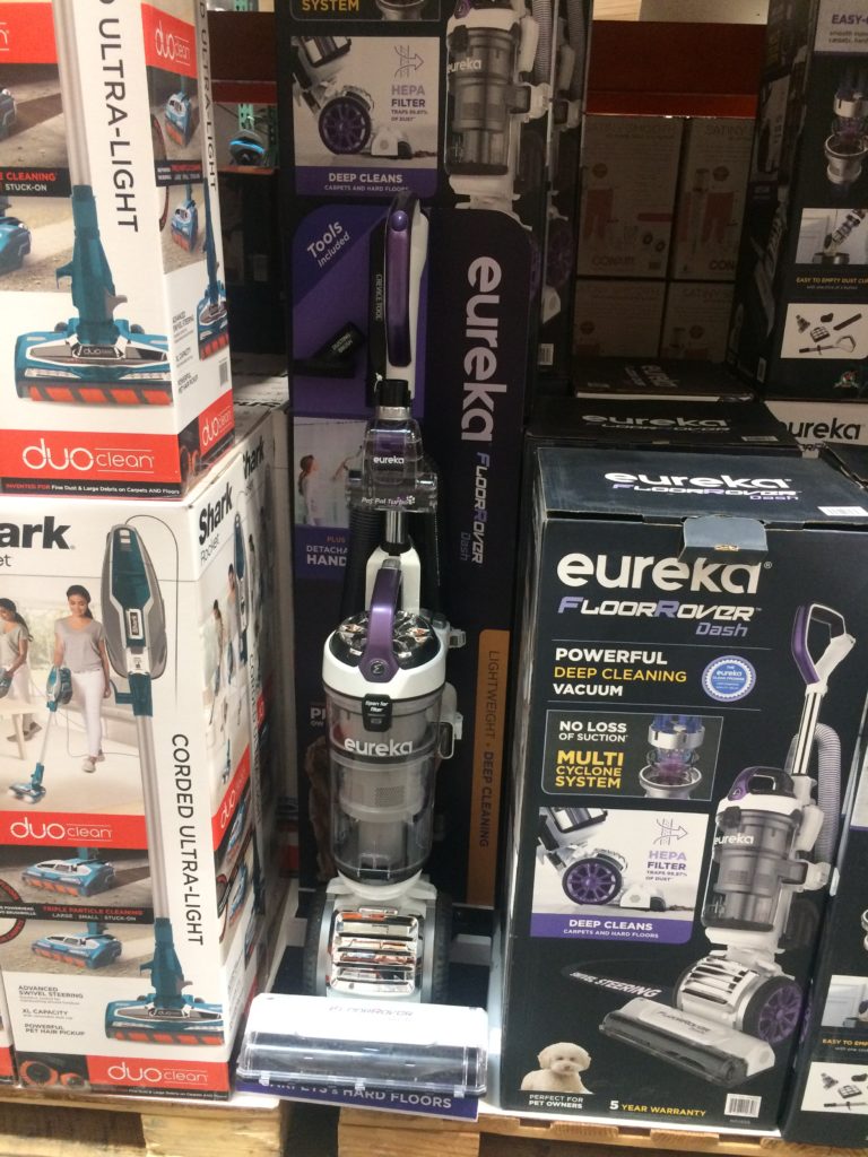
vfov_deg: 61.7
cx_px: 434
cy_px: 578
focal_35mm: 29
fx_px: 970
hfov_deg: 48.2
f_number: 2.2
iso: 250
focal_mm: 4.15
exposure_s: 1/33
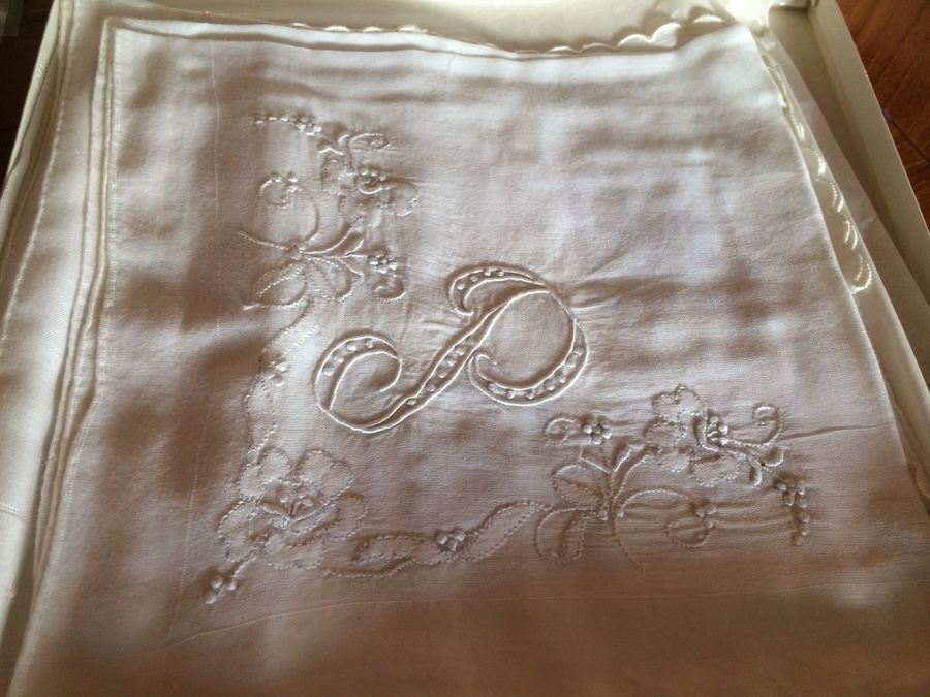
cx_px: 465
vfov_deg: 46.8
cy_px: 348
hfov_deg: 60.0
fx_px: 806
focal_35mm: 30
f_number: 2.2
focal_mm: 4.12
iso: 125
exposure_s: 1/30
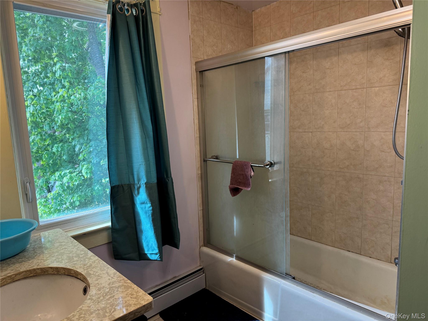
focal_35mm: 24
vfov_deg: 56.8
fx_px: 297
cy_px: 160
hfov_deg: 71.6
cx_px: 214
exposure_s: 1/120
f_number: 1.78
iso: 200
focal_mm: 6.76
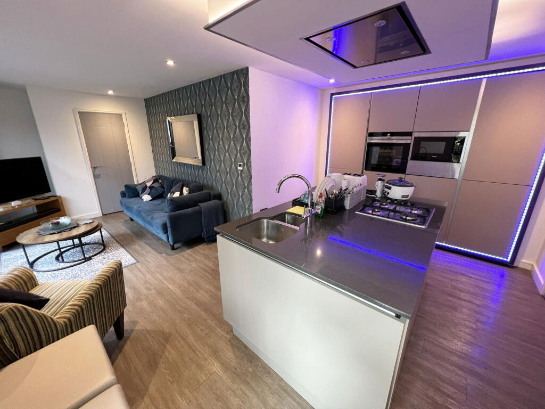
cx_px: 272
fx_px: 205
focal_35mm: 13
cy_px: 204
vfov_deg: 89.9
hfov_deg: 106.2
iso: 250
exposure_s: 1/50
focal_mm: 1.57
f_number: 1.8
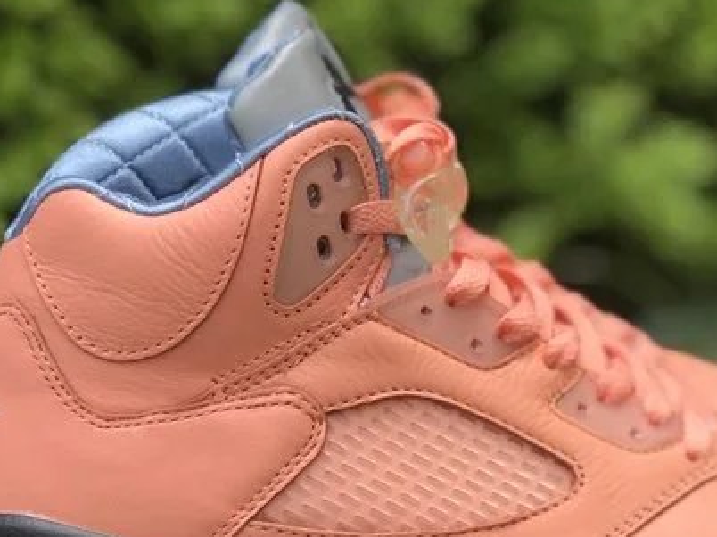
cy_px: 420
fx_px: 2174
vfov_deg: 14.0
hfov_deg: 18.7
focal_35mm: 105
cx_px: 424
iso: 20
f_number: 2.8
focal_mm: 6.6
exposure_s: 1/141
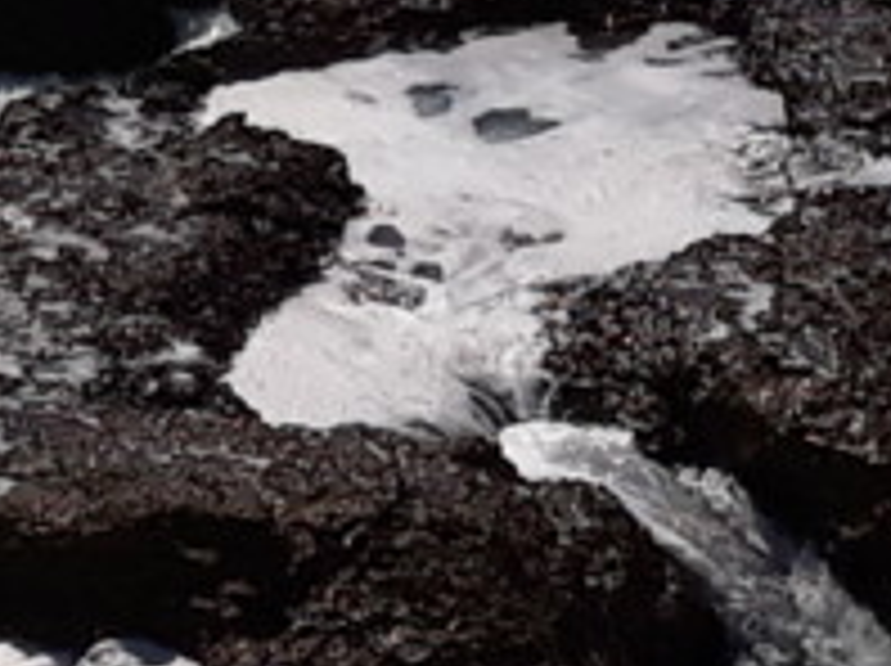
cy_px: -144
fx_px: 3368
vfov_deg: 11.1
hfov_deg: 13.9
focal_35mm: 131
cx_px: -549
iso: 40
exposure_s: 1/7874
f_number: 1.7
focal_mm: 3.71
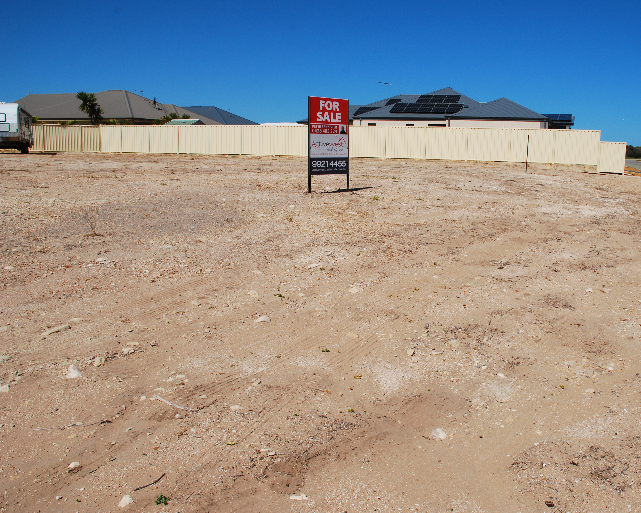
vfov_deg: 47.1
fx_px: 588
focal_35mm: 31
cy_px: 258
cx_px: 386
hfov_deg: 56.7
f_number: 11
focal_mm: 18
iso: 200
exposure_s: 1/500
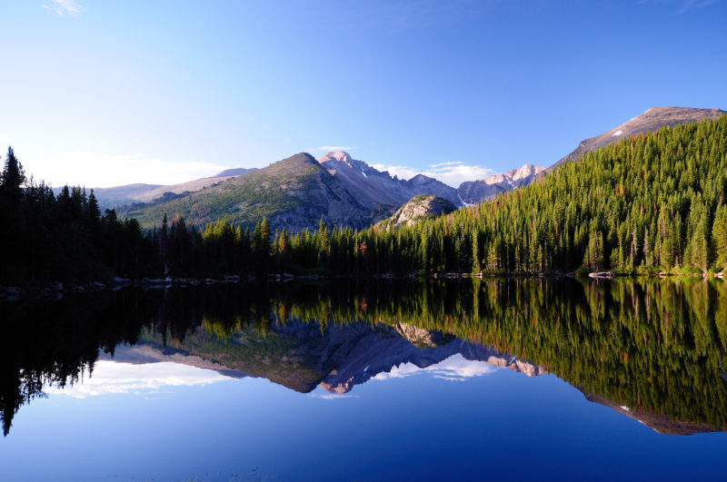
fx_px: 605
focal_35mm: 30
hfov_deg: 62.0
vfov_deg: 43.5
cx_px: 364
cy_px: 241
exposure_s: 1/6
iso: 200
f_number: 11
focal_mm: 20
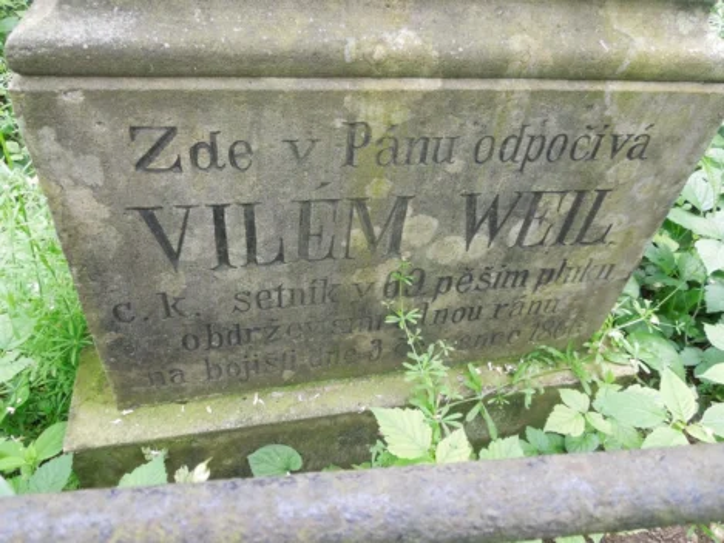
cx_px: 362
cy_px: 272
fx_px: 523
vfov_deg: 54.9
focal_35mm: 25
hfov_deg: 69.4
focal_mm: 4.5
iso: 400
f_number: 3.3
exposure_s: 1/100
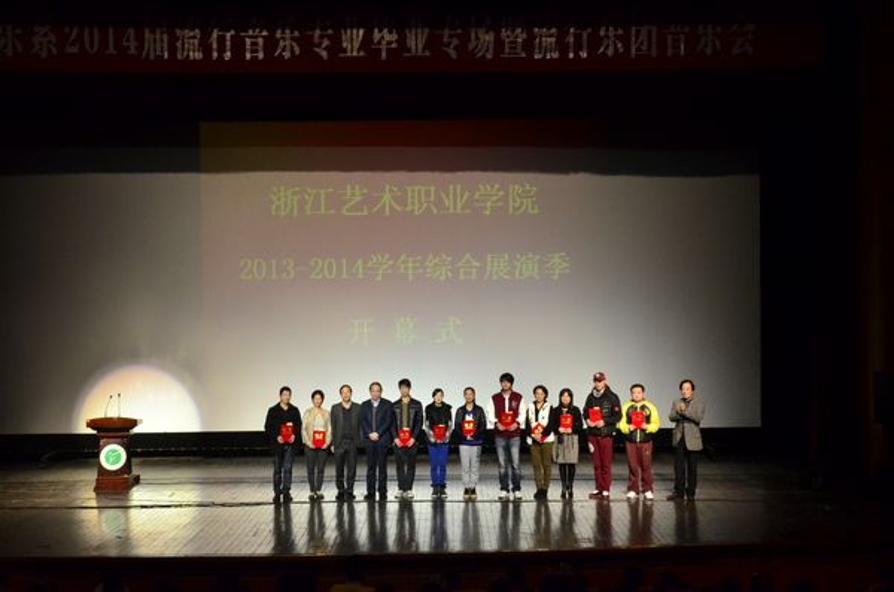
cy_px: 296
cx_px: 447
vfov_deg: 27.9
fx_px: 1189
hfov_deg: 41.2
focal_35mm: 48
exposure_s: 1/50
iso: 1600
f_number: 13
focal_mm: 32
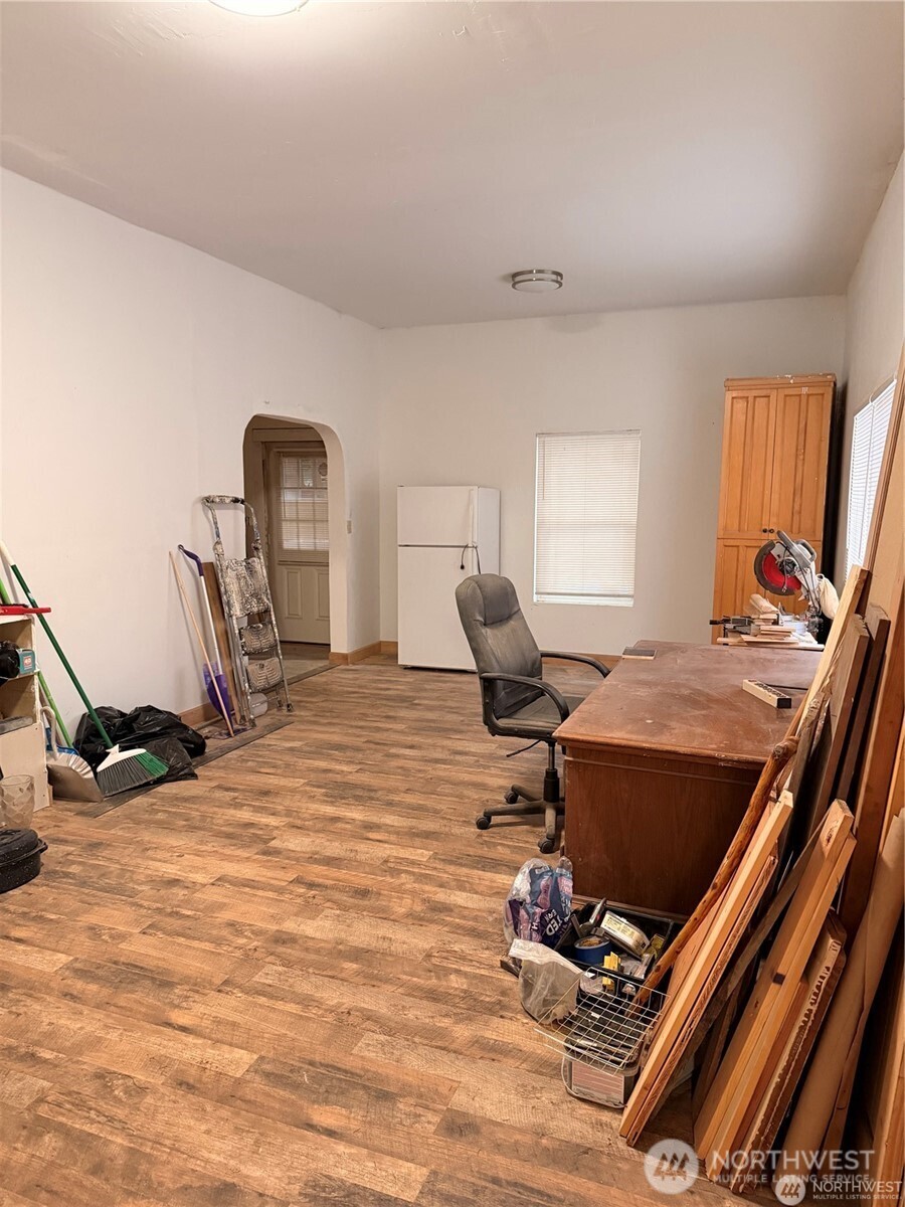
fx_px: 837
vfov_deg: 71.6
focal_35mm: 24
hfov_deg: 56.8
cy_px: 604
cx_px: 452
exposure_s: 1/60
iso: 500
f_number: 1.78
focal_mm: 6.76
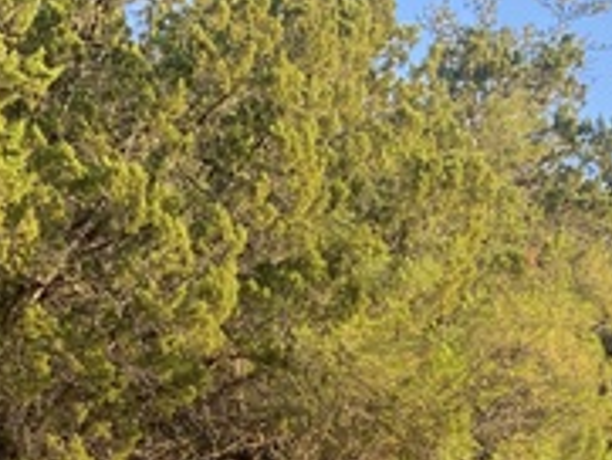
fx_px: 1628
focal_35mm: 92
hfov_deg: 21.3
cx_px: 287
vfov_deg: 15.3
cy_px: 599
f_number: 1.8
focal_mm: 4.25
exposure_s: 1/219
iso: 32
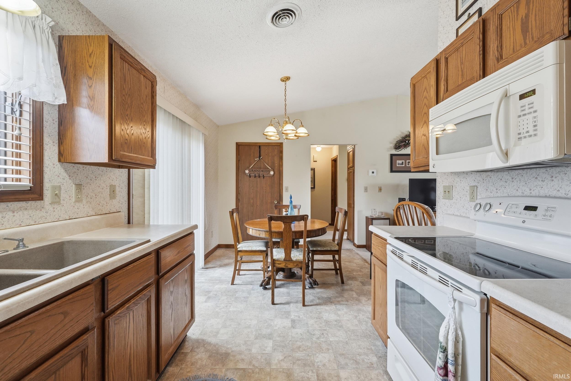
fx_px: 238
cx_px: 286
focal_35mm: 15
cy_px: 190
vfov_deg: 77.3
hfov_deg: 100.4
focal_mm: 10
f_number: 9
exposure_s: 1/100
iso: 640
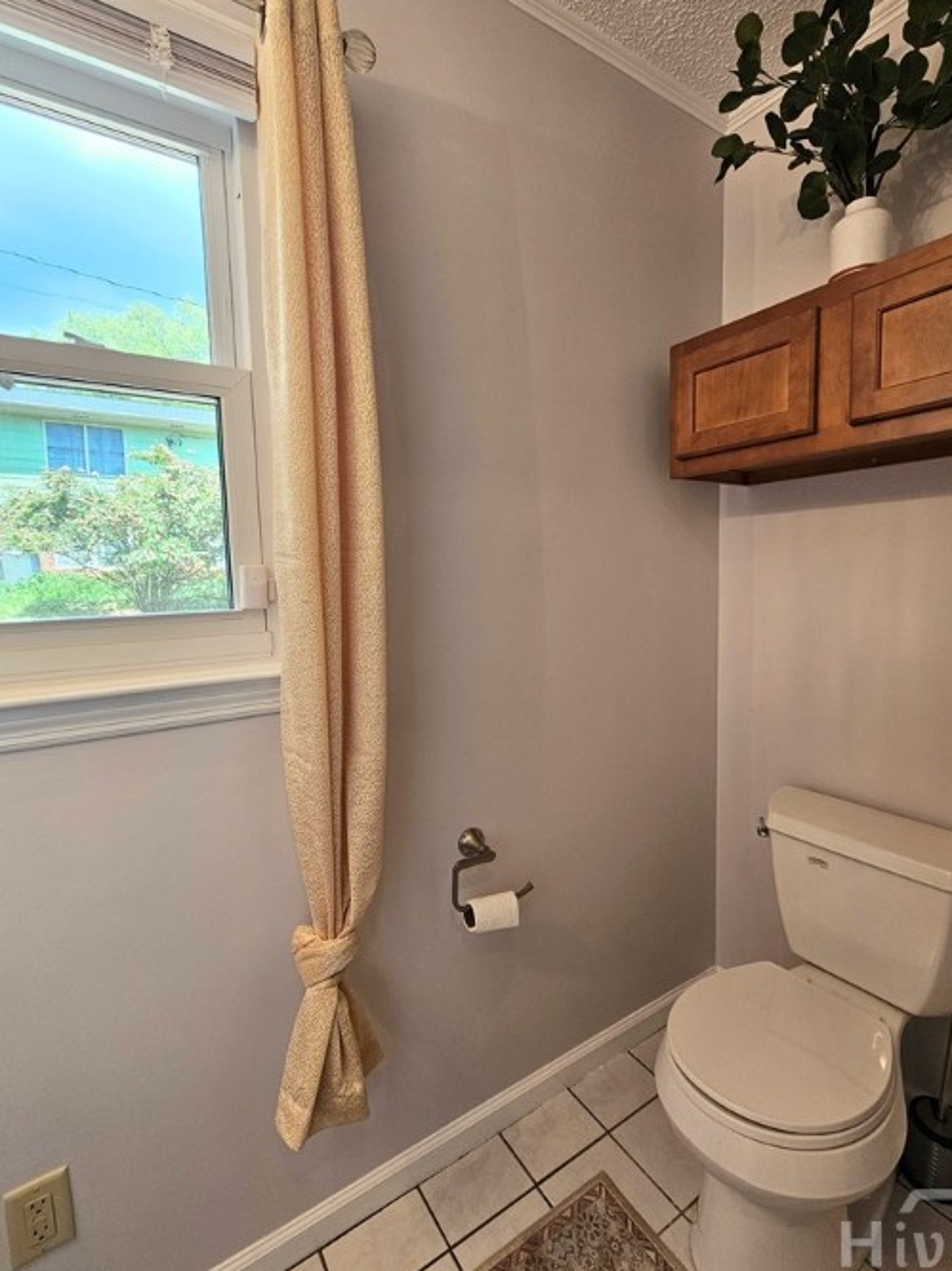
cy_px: 626
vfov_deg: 98.2
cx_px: 488
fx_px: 550
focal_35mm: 15
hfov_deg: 81.7
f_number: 2.2
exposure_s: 1/60
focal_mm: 2.2
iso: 64
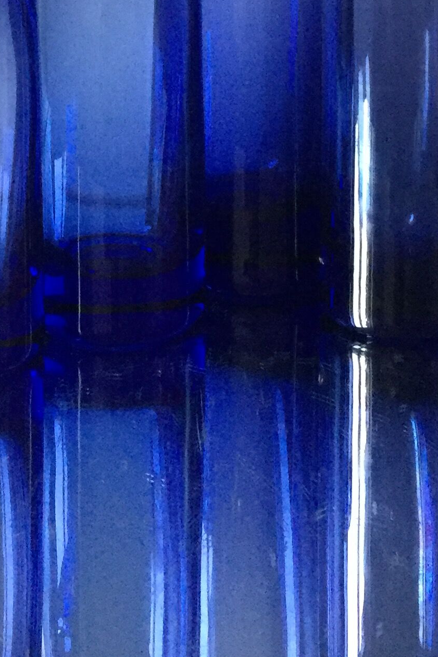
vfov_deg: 23.4
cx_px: 157
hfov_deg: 17.5
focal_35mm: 78
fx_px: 1424
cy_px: -162
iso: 250
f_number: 2.2
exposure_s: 1/20
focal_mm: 4.15
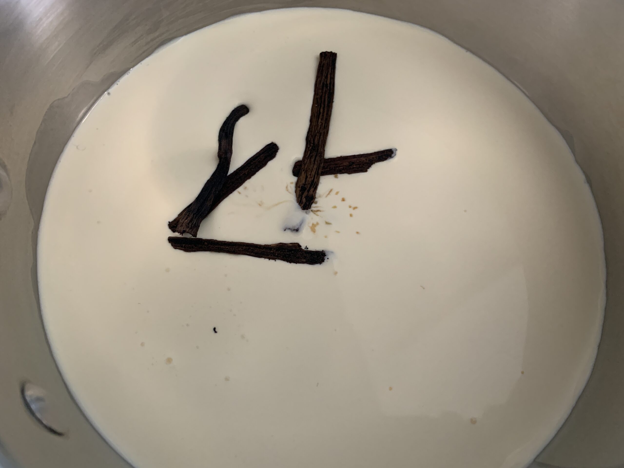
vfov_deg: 53.1
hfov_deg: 67.3
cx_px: 312
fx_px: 469
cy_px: 234
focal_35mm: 26
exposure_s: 1/60
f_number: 1.8
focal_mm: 4.25
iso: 250
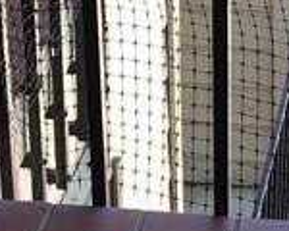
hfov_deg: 10.0
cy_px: 106
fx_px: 1651
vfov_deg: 8.0
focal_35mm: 193
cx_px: 52
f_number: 2.2
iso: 32
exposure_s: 1/120
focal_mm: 4.15
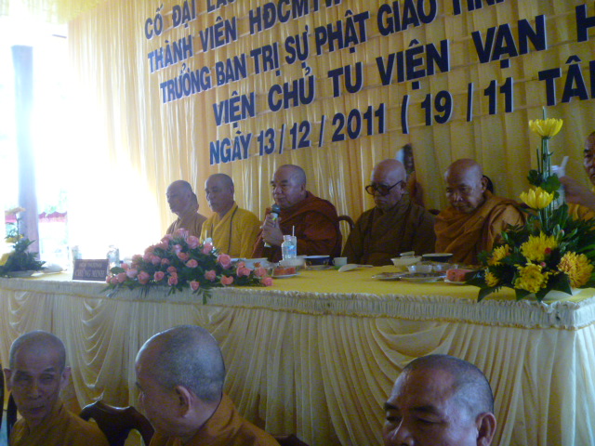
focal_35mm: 35
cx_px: 298
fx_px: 602
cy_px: 223
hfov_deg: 52.6
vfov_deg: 40.7
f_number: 3.5
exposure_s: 1/60
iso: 500
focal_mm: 6.3
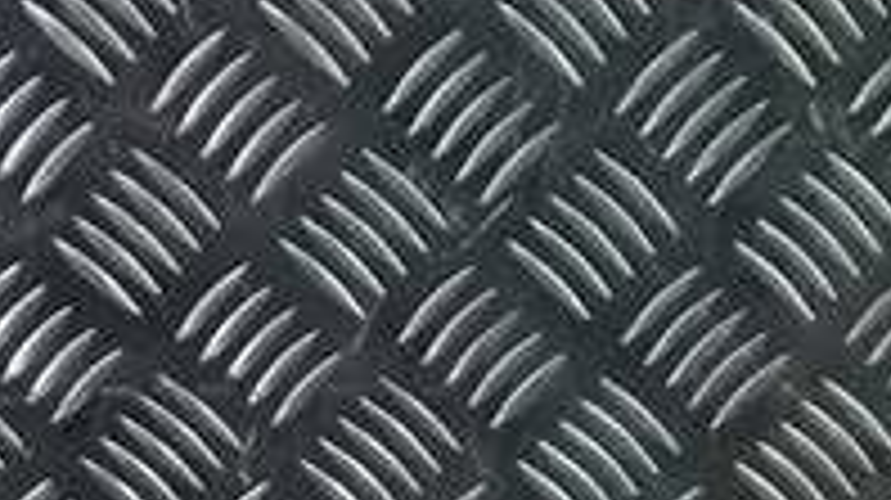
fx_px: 3329
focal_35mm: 141
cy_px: 1441
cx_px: 770
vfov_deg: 7.6
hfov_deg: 15.1
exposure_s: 1/50
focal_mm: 4.6
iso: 50
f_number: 1.8
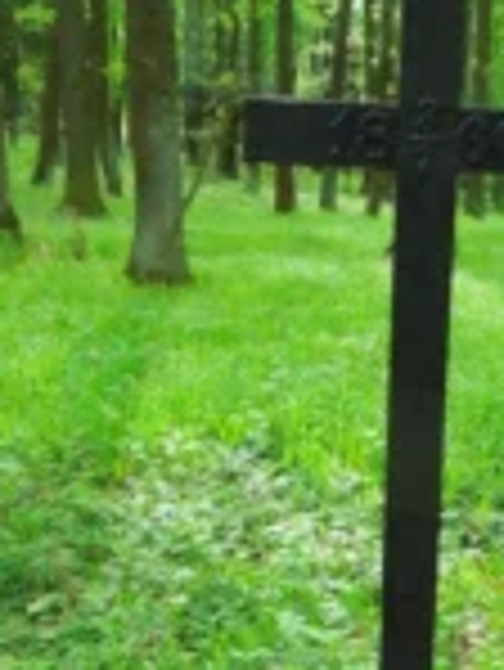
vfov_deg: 31.6
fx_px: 1144
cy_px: 558
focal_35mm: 59
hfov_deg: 24.4
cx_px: 418
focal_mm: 4.5
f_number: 3.3
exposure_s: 1/1600
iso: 3200
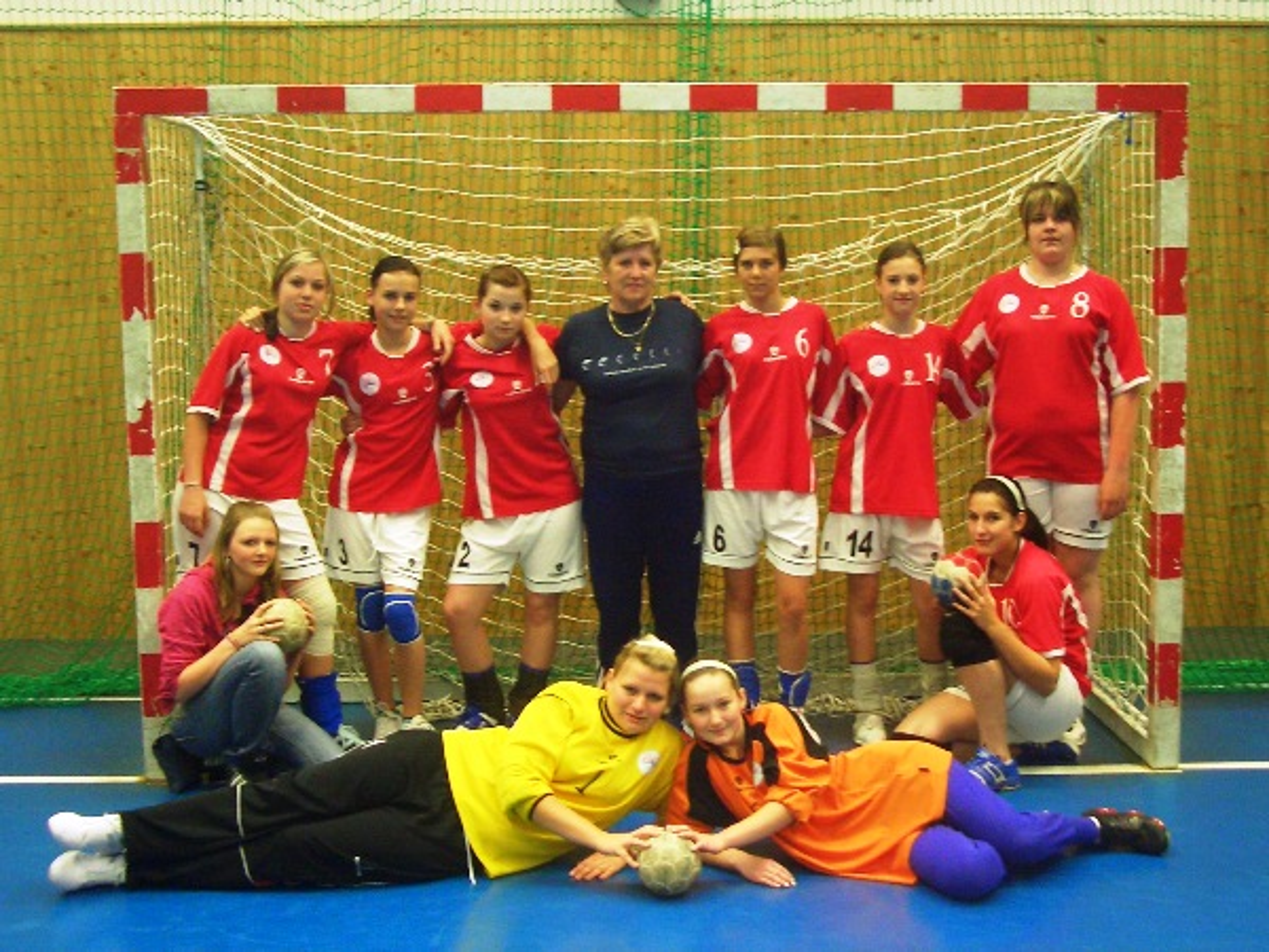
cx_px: 634
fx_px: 1796
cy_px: 476
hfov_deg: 38.9
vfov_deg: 29.7
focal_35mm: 49
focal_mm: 8.2
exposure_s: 1/30
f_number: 3.1
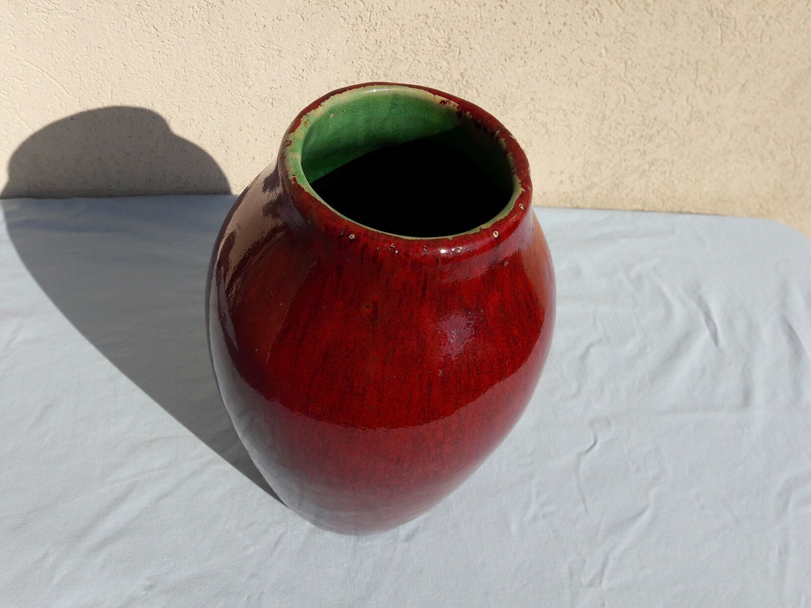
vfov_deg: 49.7
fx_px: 656
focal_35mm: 28
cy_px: 304
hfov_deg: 63.4
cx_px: 406
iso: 40
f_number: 1.9
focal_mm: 3.7
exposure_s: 1/3049
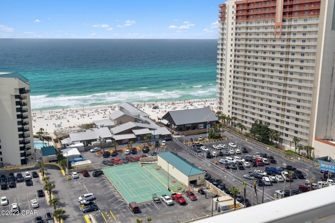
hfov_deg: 53.1
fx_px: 335
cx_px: 168
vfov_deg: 36.9
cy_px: 112
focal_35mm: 36
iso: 200
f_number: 11
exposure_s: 1/200
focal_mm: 24
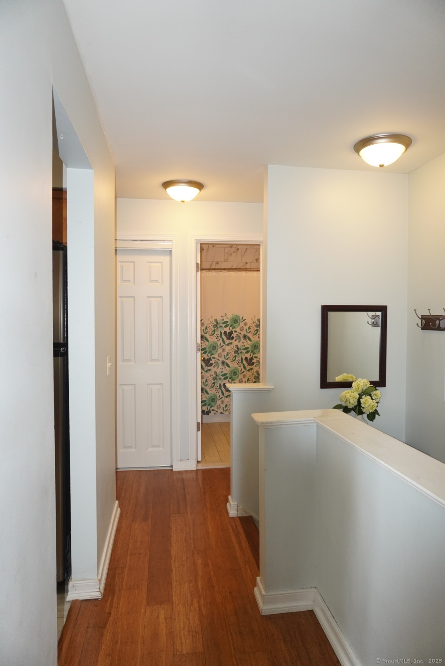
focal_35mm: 24
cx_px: 222
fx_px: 444
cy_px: 333
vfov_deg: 73.7
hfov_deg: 53.2
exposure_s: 1/160
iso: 1000
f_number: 4
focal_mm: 16
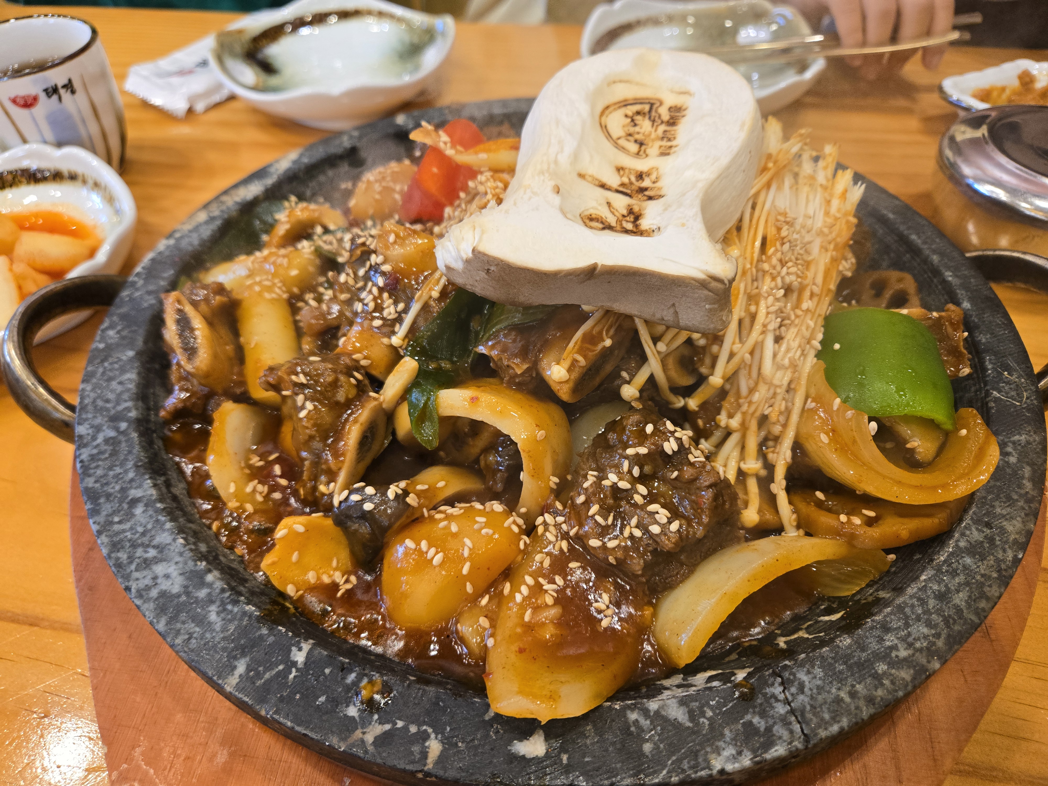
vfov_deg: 58.9
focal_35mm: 23
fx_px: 696
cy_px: 393
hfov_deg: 73.9
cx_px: 524
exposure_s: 1/120
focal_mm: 5.4
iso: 200
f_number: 1.8
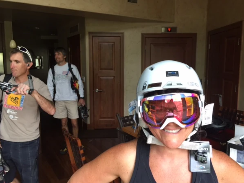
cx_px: 127
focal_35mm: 31
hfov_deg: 58.3
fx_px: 218
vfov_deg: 45.4
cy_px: 91
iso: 32
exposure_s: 1/30
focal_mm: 4.15
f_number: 2.2
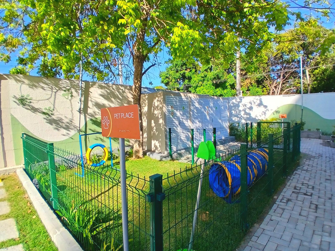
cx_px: 168
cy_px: 126
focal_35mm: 17
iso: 50
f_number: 2.2
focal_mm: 1.4
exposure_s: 1/714
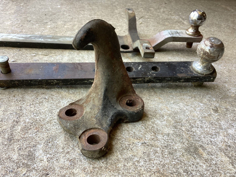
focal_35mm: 31
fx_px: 211
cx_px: 118
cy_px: 88
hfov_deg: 58.3
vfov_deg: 45.4
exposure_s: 1/60
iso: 64
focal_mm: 3.3
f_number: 2.4
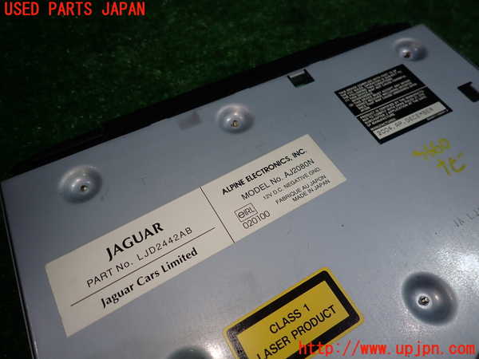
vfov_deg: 54.9
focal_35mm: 25
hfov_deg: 69.4
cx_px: 240
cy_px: 180
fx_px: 346
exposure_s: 1/100
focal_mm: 4.5
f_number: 2
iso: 100
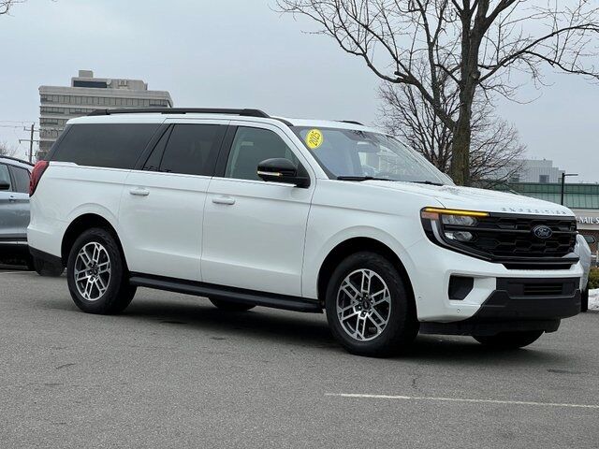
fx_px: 1332
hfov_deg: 25.3
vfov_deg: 19.1
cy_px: 224
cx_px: 300
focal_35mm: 77
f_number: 2.8
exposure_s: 1/570
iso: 32
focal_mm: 9
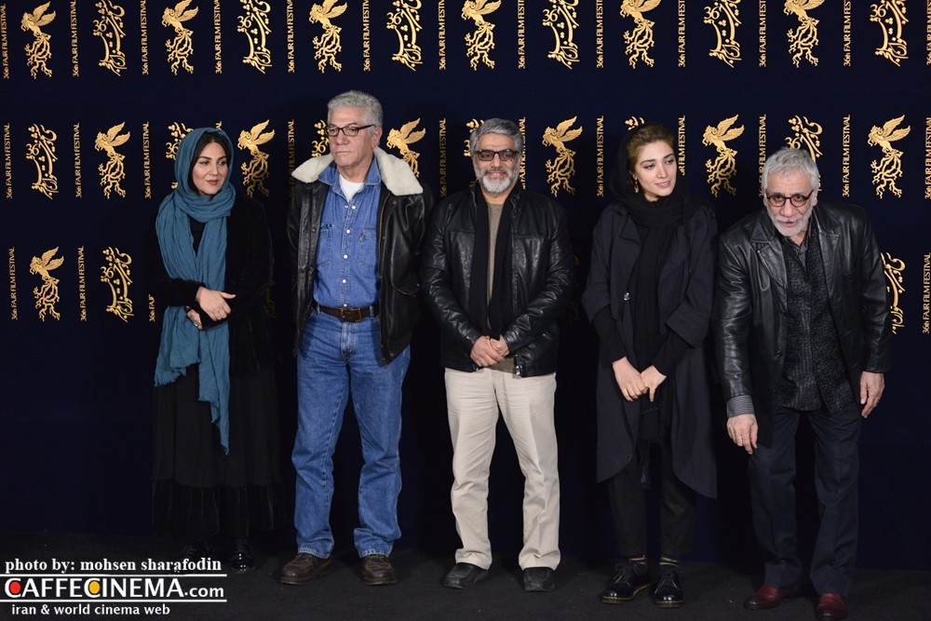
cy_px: 310
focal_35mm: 80
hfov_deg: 25.4
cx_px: 466
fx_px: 2069
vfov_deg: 17.1
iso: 4000
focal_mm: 80
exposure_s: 1/200
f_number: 2.8
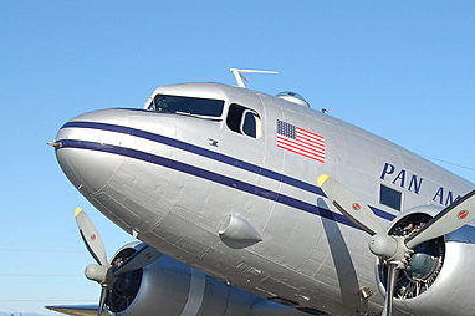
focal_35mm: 78
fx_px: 1026
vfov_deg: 17.4
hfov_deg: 25.6
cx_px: 383
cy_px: 251
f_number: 10
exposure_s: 1/250
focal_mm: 31
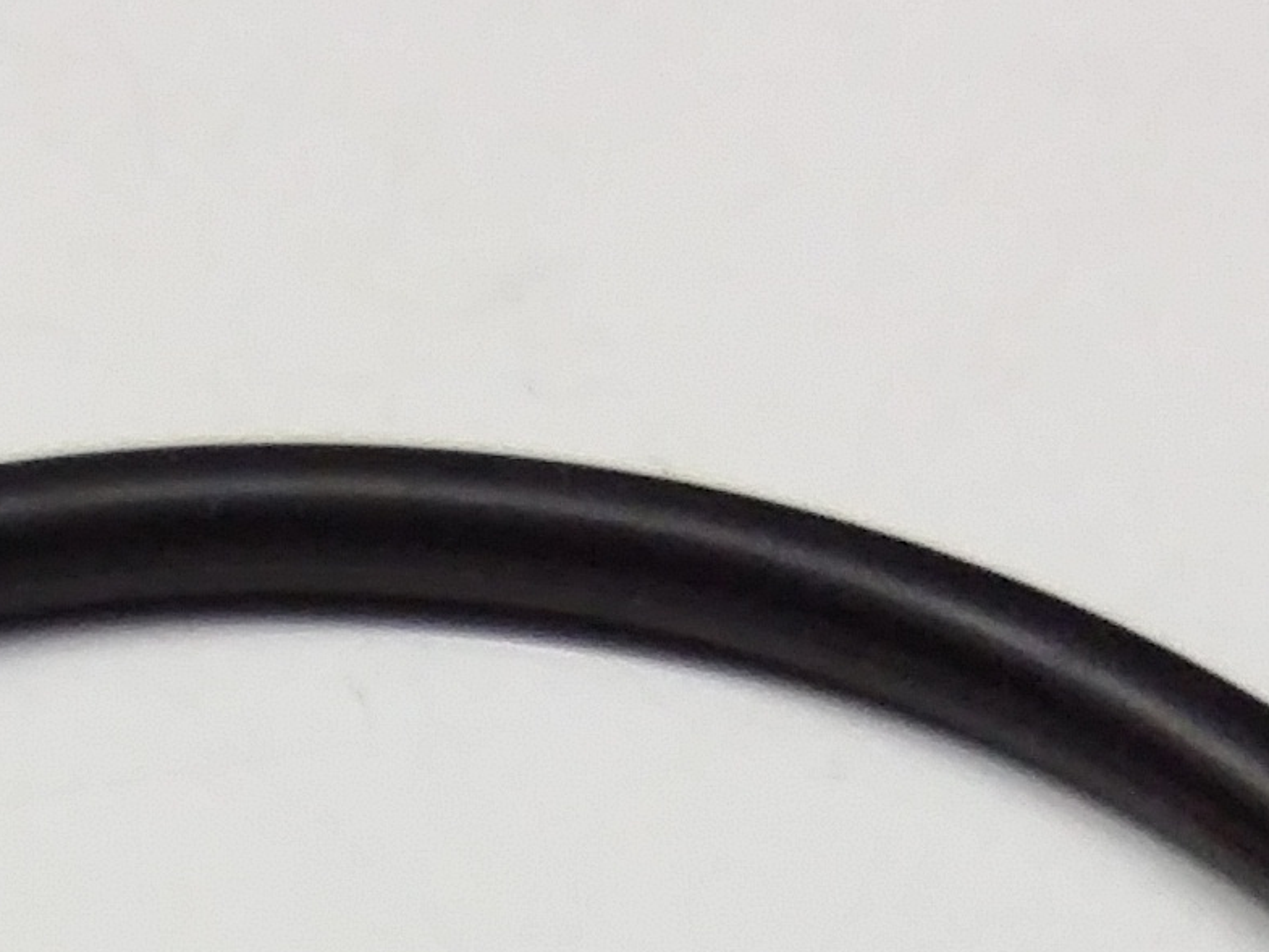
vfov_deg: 10.4
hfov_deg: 14.8
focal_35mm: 133
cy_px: 1765
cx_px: 302
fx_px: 4876
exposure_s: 1/15
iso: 160
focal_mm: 3.4
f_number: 2.4
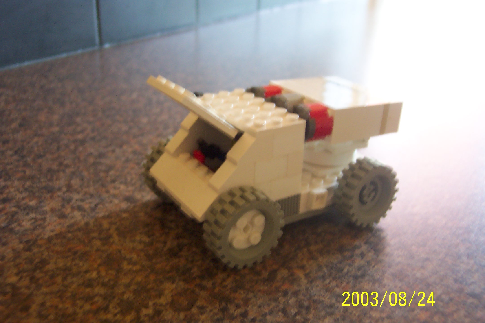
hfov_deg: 50.7
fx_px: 512
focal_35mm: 38
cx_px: 242
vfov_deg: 35.1
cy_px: 162
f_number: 2.8
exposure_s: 1/8
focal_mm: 8
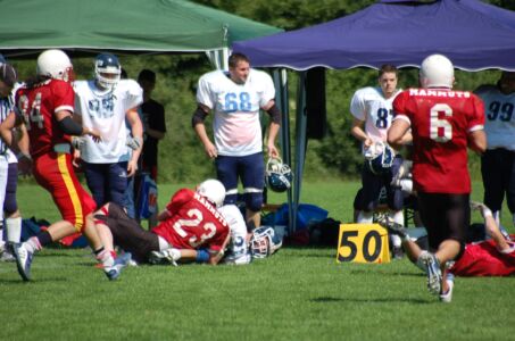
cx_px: 258
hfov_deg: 4.6
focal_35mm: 450
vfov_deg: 3.0
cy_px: 170
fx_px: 6424
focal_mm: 300
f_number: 5.6
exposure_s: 1/1000
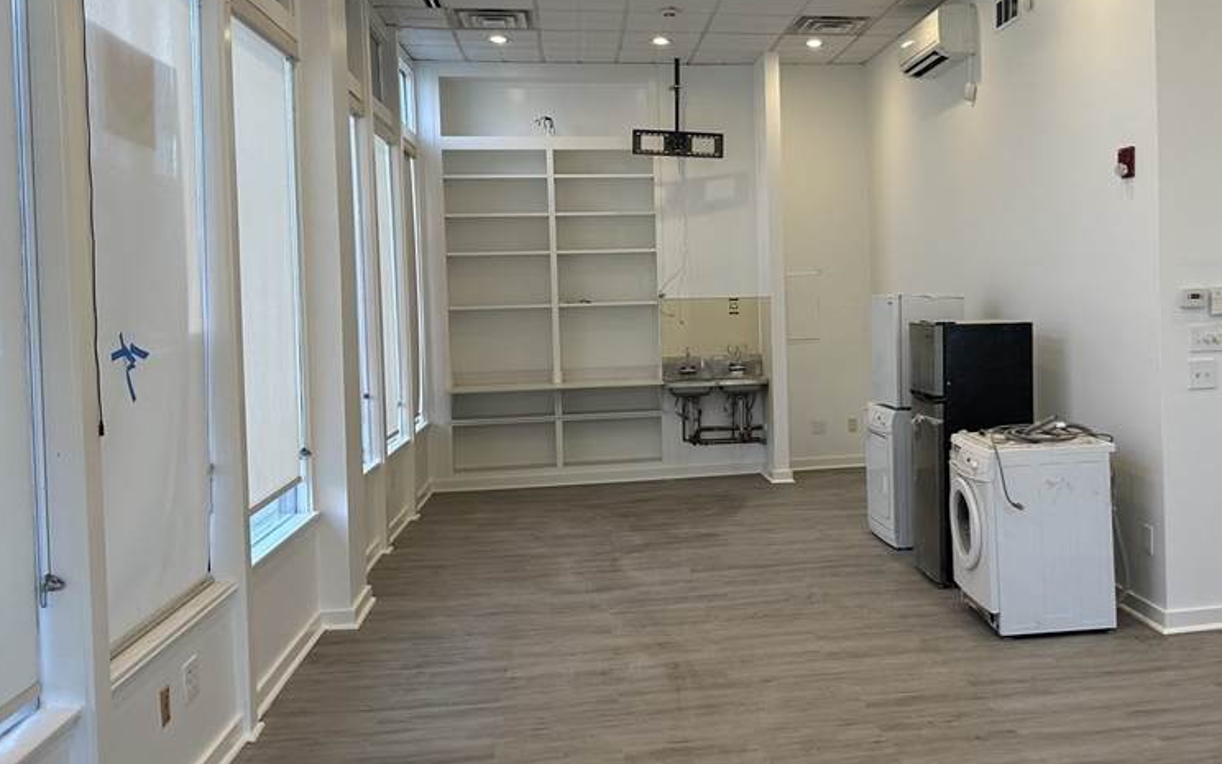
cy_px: 319
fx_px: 1166
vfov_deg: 36.2
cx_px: 767
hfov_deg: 54.7
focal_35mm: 35
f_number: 1.78
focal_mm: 6.86
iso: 100
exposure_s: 1/146
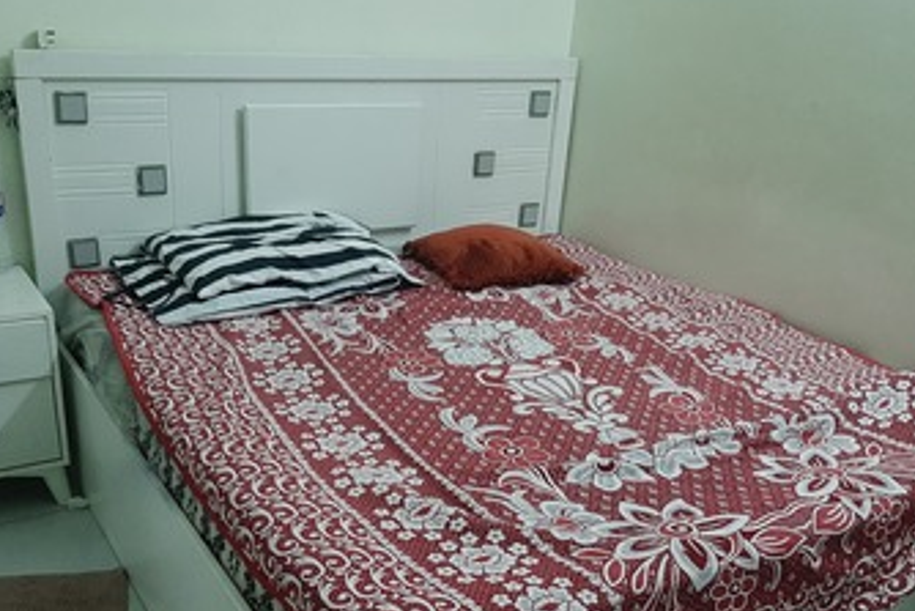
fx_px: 941
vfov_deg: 35.6
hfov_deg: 51.9
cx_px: 442
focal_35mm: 37
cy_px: 412
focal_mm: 3.93
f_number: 1.7
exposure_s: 1/30
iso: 160
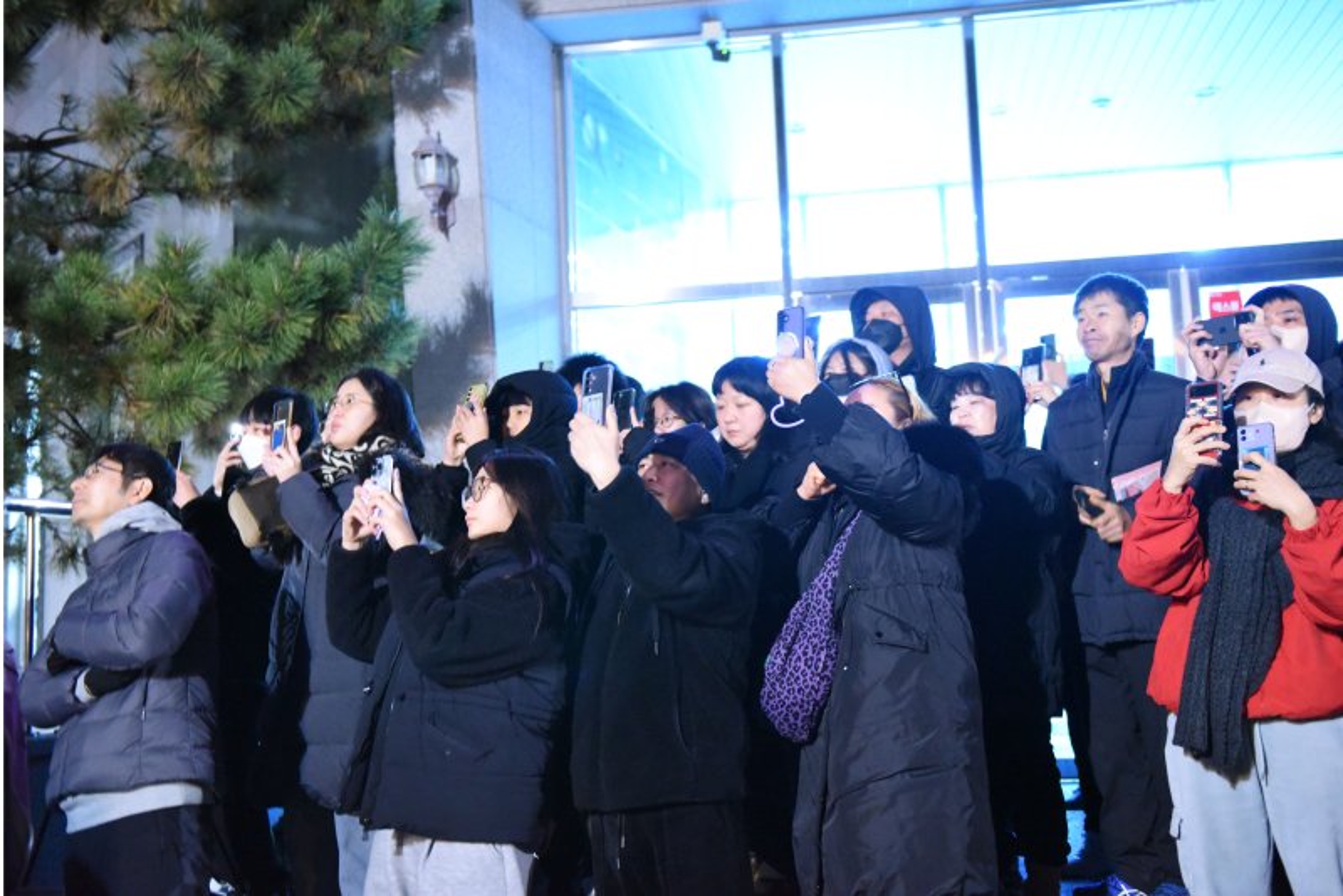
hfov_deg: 46.4
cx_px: 672
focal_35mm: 42
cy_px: 448
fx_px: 1567
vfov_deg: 31.9
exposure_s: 1/20
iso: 12800
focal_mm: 42
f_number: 2.8
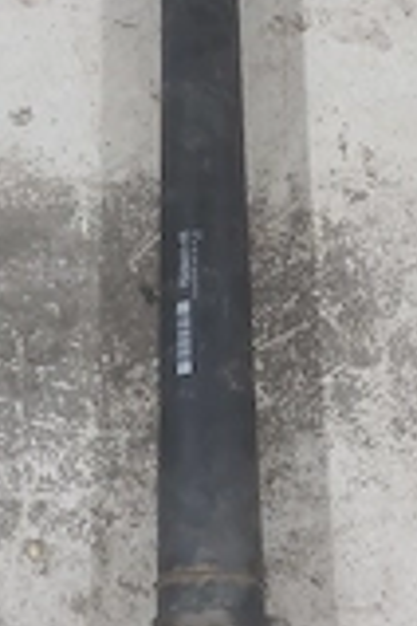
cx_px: 177
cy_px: 98
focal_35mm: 68
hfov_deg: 20.0
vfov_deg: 28.8
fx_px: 1181
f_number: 1.7
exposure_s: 1/50
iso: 160
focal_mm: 3.92
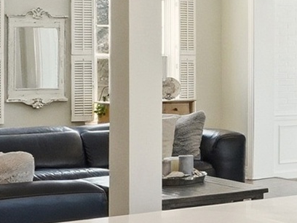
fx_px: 909
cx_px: 462
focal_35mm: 106
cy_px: 54
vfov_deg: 13.9
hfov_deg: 16.7
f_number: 9
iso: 400
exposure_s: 1/640
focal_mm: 10
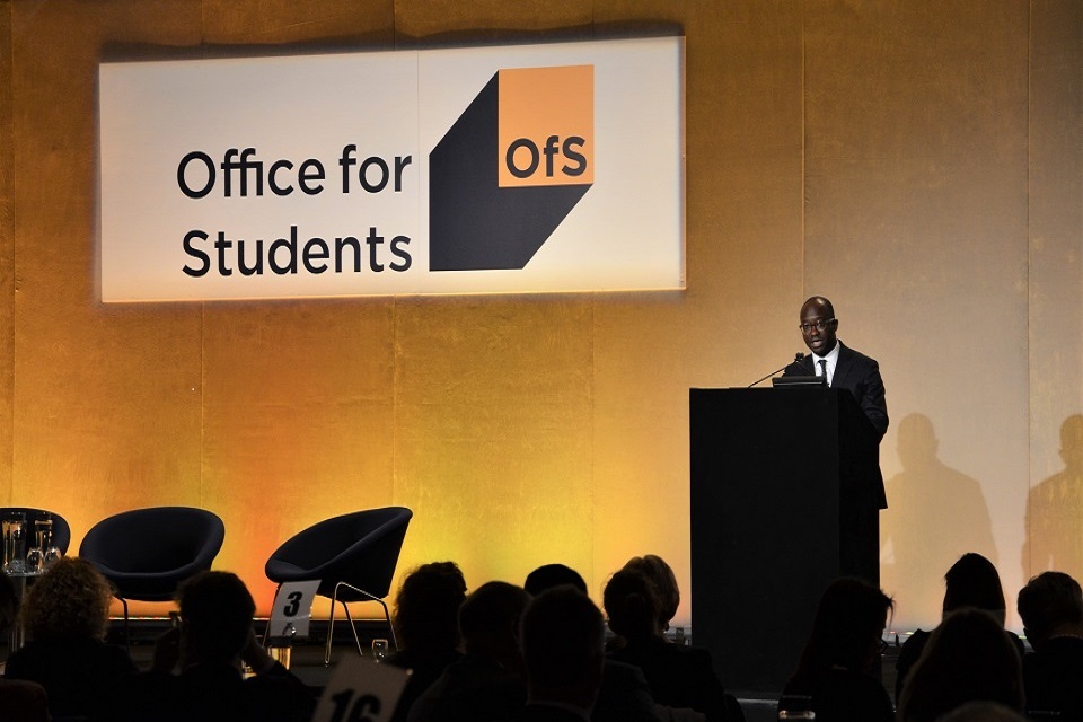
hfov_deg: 16.1
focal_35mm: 128
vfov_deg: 10.8
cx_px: 542
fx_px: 3835
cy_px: 361
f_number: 5.6
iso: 800
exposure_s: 1/25
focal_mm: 85
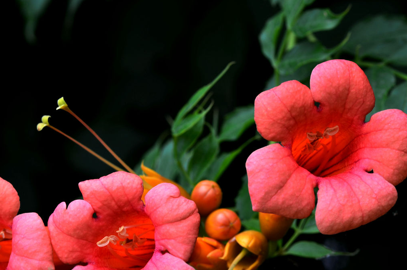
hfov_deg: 8.8
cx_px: 153
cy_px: 167
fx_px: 2638
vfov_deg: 5.9
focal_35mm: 234
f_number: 10
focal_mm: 105
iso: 200
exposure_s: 1/60
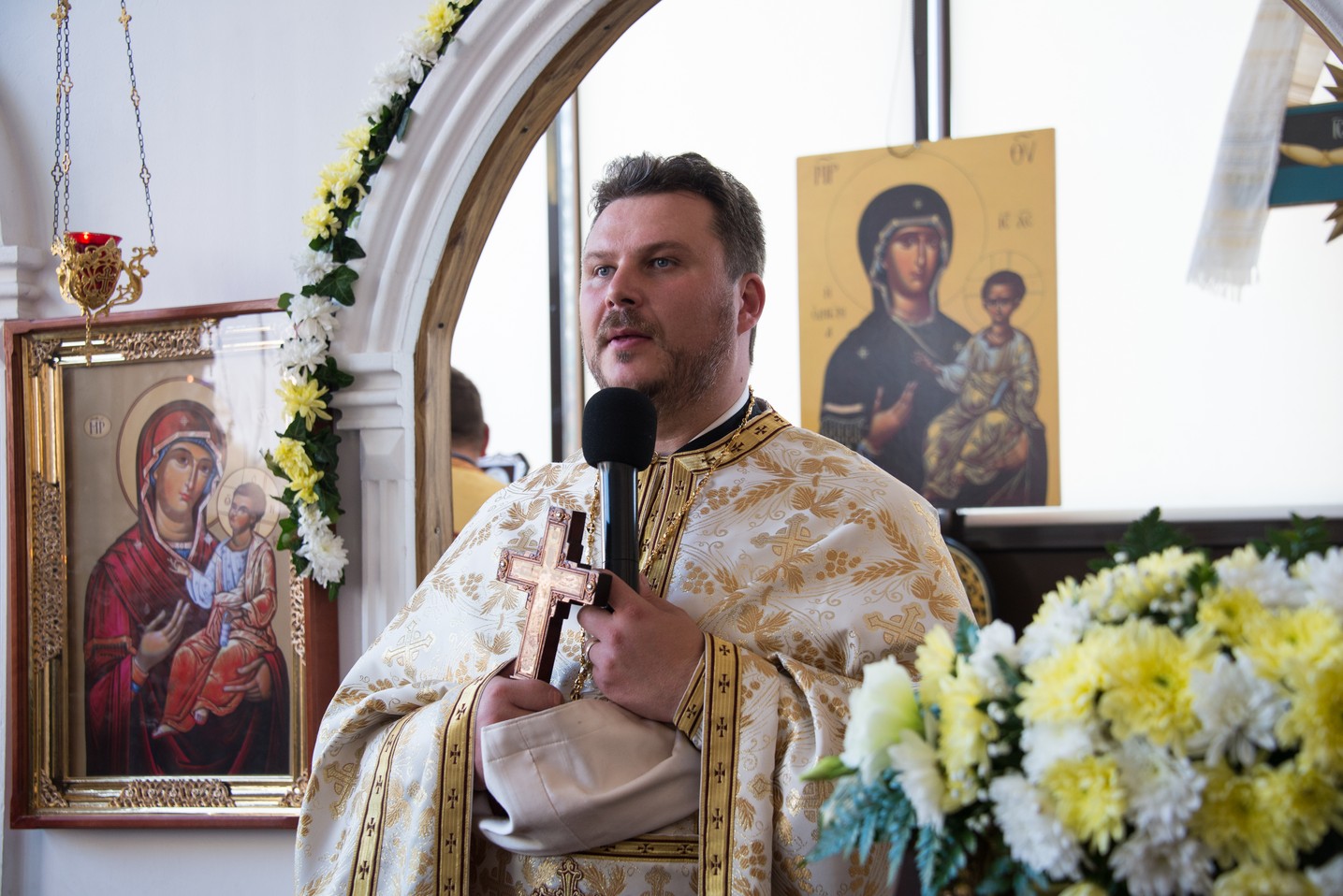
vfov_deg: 20.9
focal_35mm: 65
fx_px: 2426
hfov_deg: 30.9
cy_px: 448
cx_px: 672
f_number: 5
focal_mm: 65
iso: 640
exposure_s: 1/60
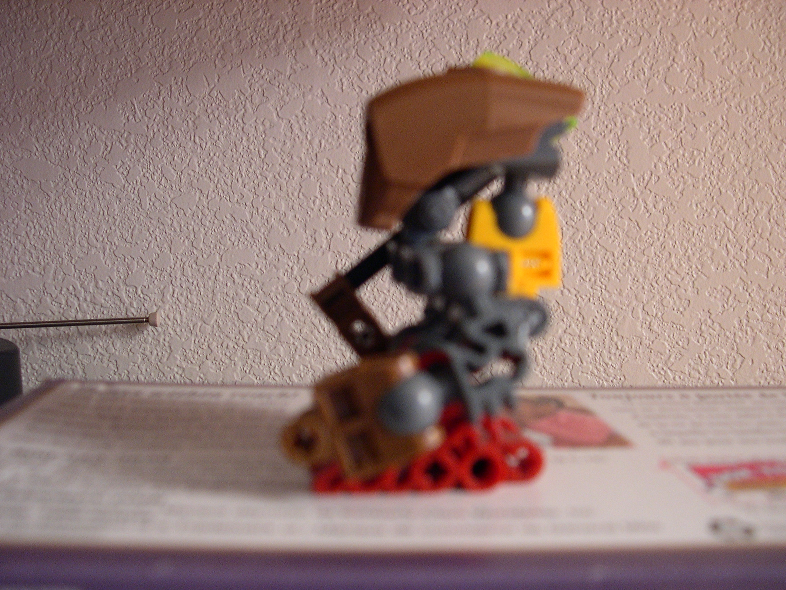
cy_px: 295
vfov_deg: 37.7
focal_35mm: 38
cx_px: 393
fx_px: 863
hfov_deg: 49.0
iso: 308
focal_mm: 8
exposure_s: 1/4.3
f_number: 2.8
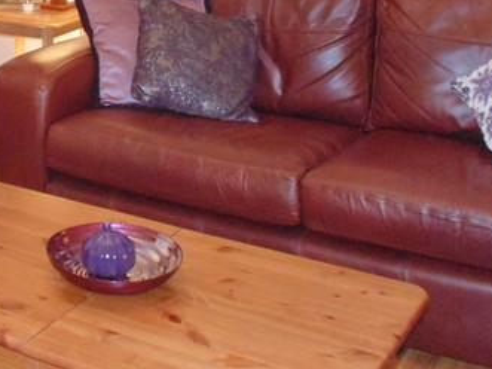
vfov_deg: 20.4
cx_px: -9
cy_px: -60
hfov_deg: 26.9
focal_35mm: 68
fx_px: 966
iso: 400
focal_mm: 4
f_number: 3.1
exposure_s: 1/10
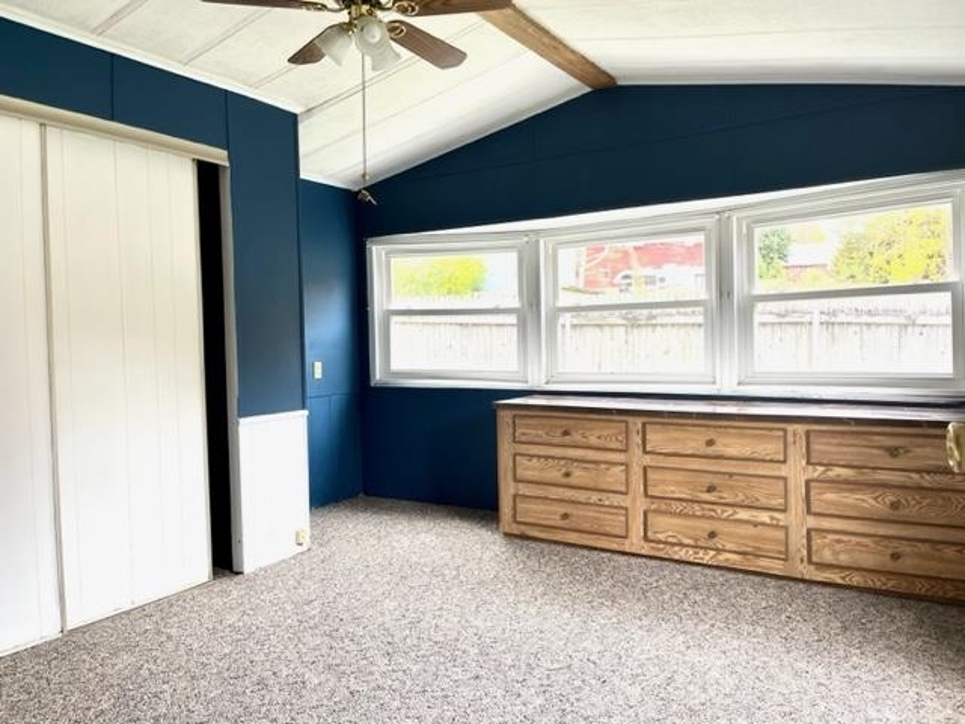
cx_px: 482
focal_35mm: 26
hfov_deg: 67.3
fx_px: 725
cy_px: 362
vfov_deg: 53.1
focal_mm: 5.1
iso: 80
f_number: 1.6
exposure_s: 1/122
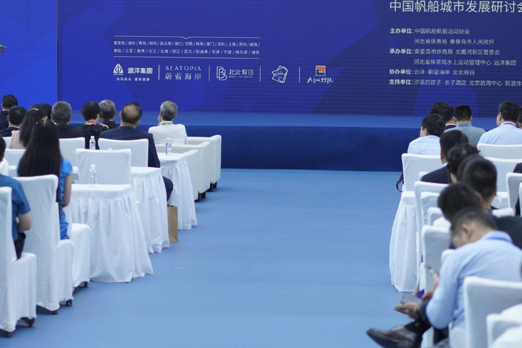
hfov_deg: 17.0
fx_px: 1740
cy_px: 127
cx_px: 187
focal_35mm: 120
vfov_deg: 11.4
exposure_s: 1/320
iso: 100
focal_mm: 55
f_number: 2
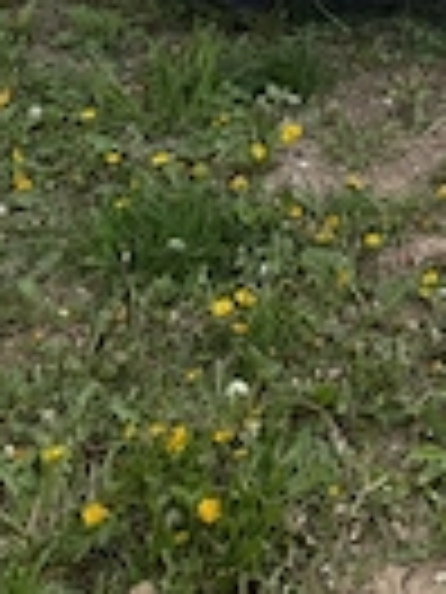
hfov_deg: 17.9
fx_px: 1357
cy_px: -234
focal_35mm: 79
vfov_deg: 21.6
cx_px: 500
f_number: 1.6
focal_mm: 5.96
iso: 64
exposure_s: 1/1550
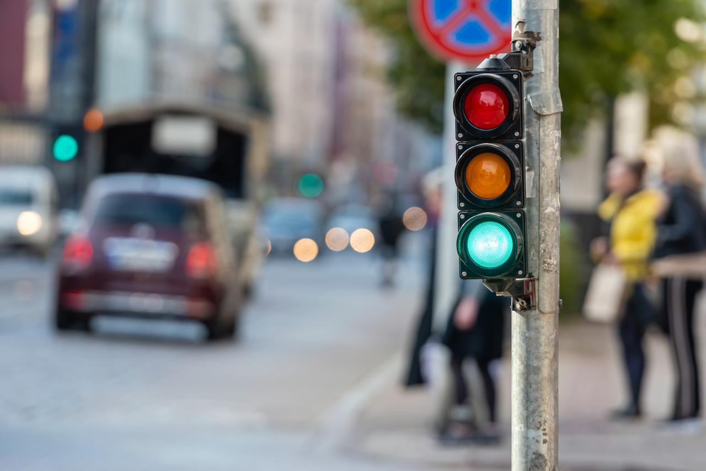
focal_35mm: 285
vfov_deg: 4.8
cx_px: 353
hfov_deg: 7.2
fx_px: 5588
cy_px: 236
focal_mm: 190
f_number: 4
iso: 250
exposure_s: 1/1000
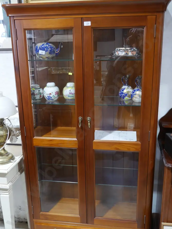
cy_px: 122
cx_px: 89
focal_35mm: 39
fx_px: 258
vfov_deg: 47.8
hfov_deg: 36.8
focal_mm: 17
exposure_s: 1/60
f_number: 4
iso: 800
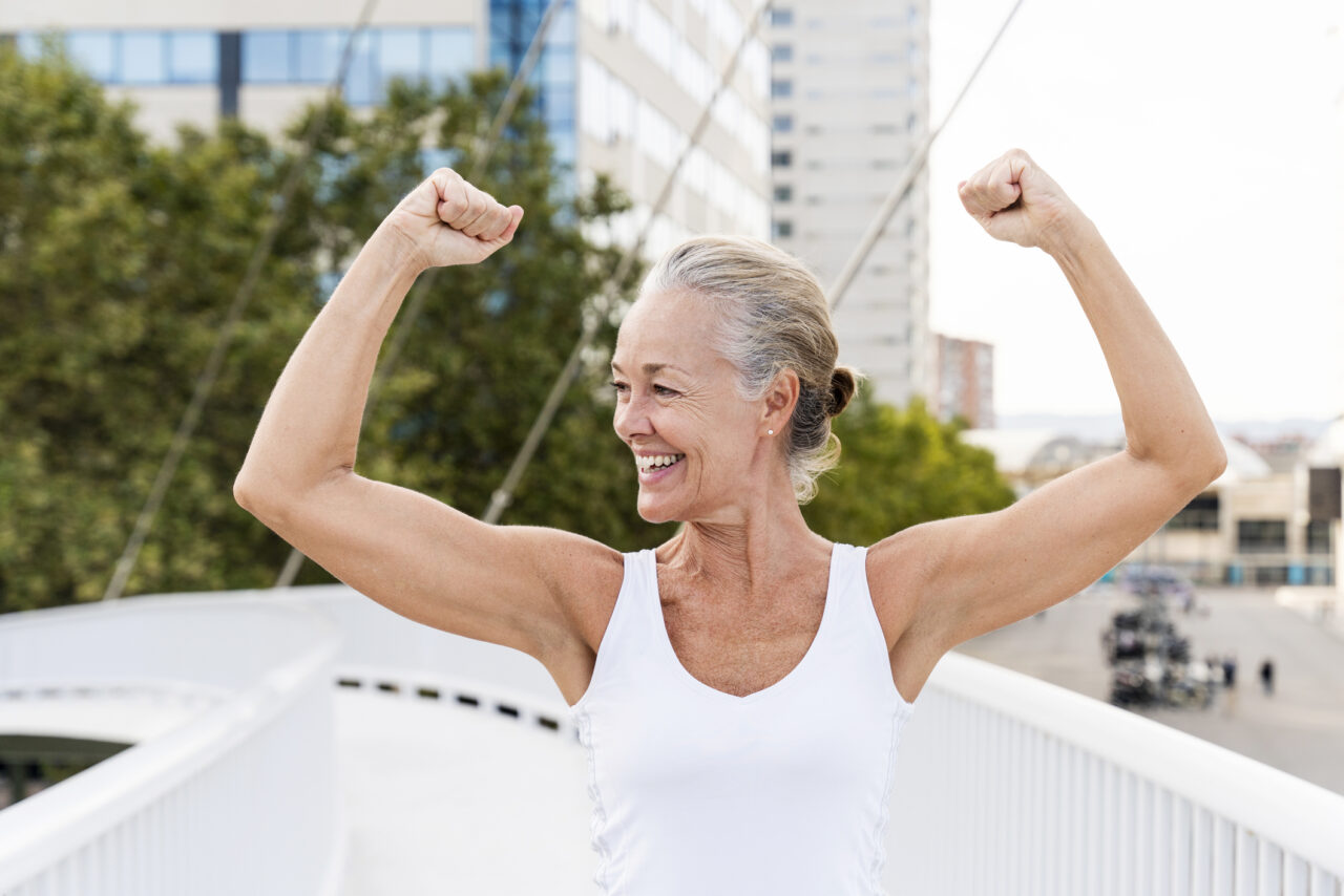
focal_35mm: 54
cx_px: 672
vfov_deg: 25.3
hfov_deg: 37.2
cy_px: 448
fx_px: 1998
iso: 320
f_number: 4
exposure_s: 1/1250
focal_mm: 53.5
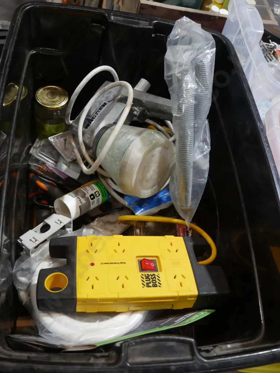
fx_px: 345
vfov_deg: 56.8
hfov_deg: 44.2
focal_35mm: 32
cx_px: 140
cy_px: 186
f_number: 3.6
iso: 500
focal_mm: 16
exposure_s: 1/60
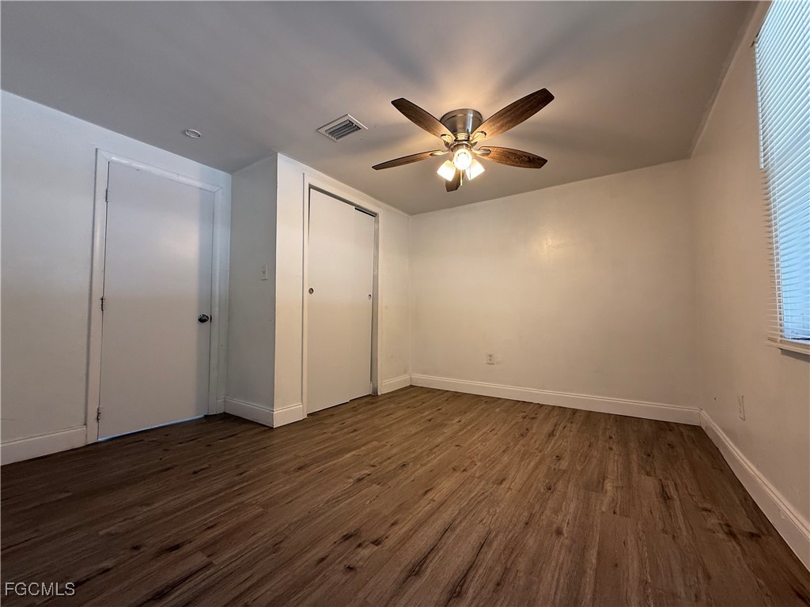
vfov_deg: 85.7
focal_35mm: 14
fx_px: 328
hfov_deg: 102.1
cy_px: 304
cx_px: 405
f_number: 2.2
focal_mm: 2.22
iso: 200
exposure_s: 1/99
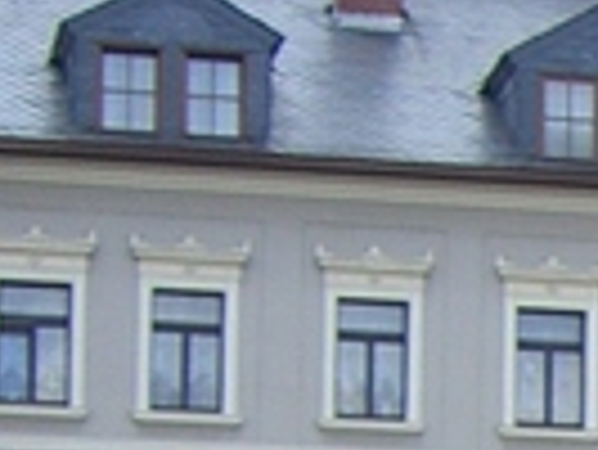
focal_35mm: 229
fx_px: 3960
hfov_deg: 7.9
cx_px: 1479
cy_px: 1012
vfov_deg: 6.3
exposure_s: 1/250
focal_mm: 6.2
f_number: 4.3
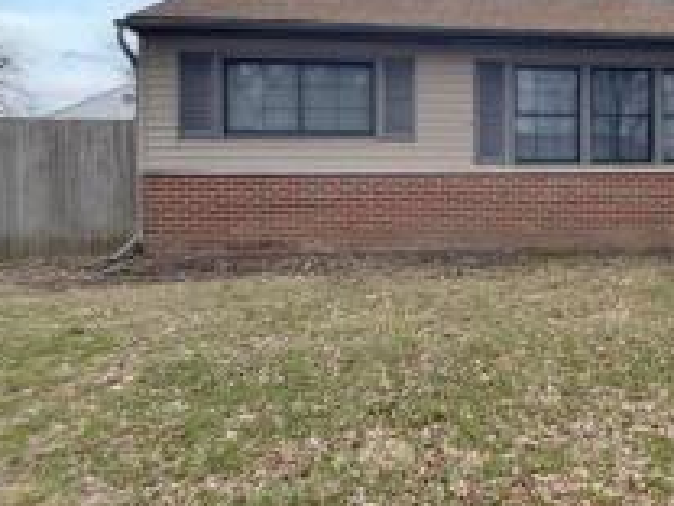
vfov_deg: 29.0
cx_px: 522
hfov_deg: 37.1
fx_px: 974
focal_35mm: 50
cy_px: 198
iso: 64
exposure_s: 1/3831
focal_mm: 5.96
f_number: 1.6
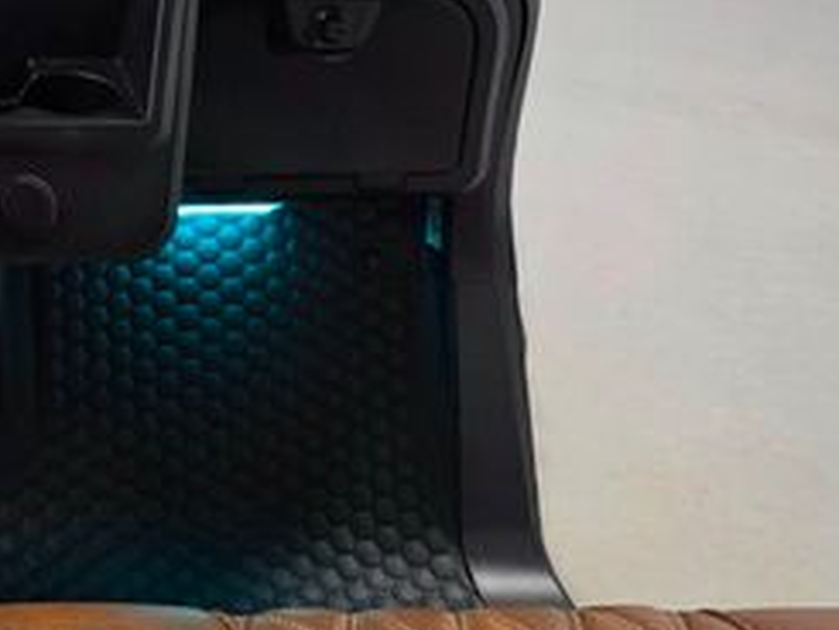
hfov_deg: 28.8
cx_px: -113
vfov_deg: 23.4
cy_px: -3
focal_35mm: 60
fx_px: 1455
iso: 160
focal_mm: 6.3
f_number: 1.7
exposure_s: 1/120
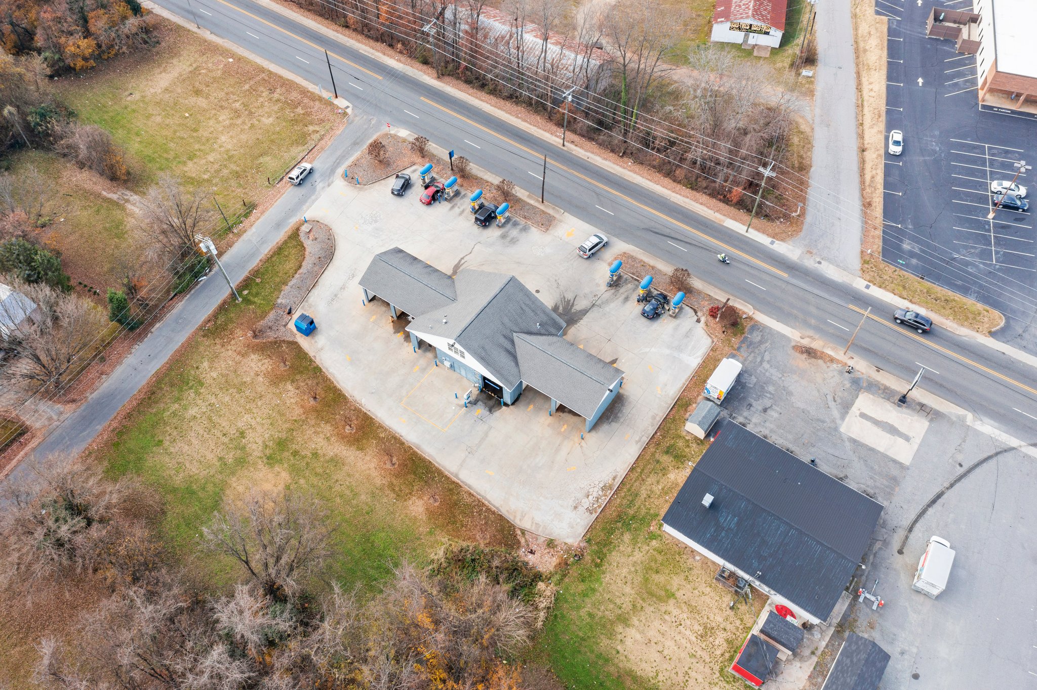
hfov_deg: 65.5
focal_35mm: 28
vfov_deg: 46.4
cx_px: 518
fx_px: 806
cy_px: 345
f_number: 4.5
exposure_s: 1/120
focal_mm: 10.26
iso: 100
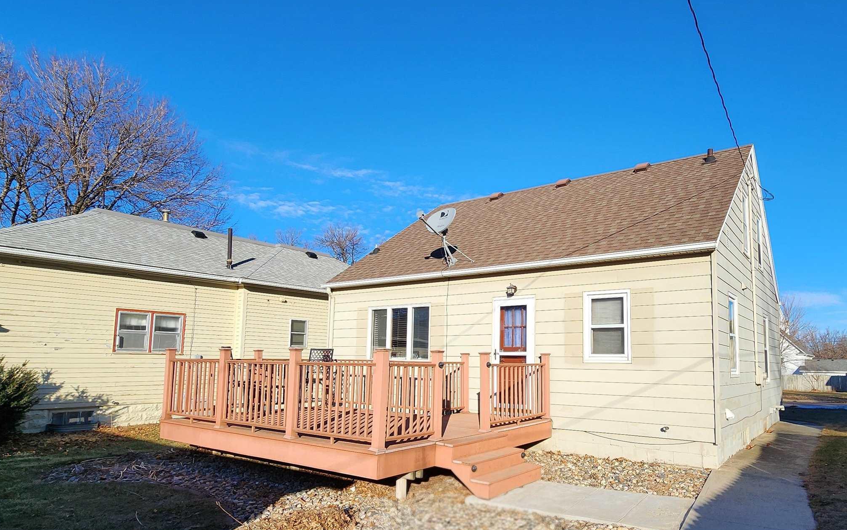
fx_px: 485
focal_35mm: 21
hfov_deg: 81.5
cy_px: 313
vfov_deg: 56.9
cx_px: 498
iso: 50
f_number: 2.2
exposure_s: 1/2000
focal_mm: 2.2
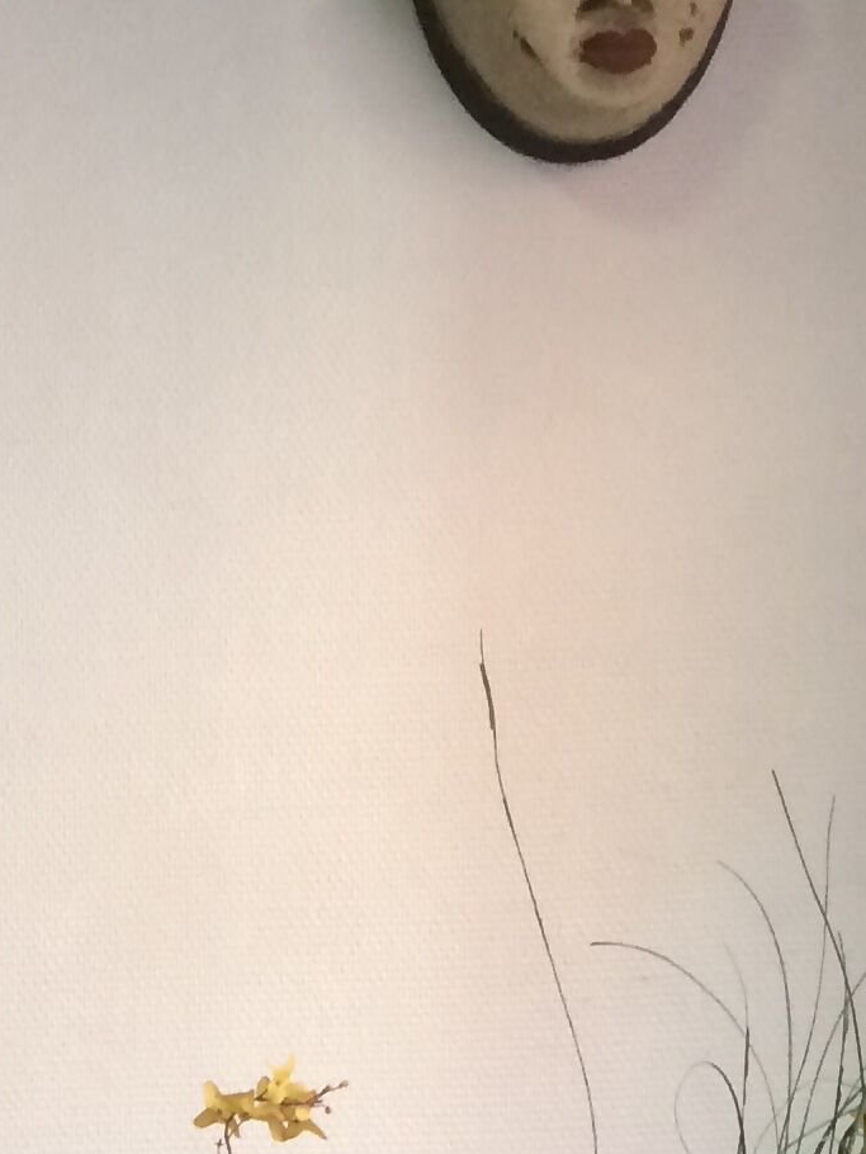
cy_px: 1532
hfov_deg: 13.5
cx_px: -412
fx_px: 3467
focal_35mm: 104
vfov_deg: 17.6
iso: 125
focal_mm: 4.15
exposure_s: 1/33
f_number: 2.2
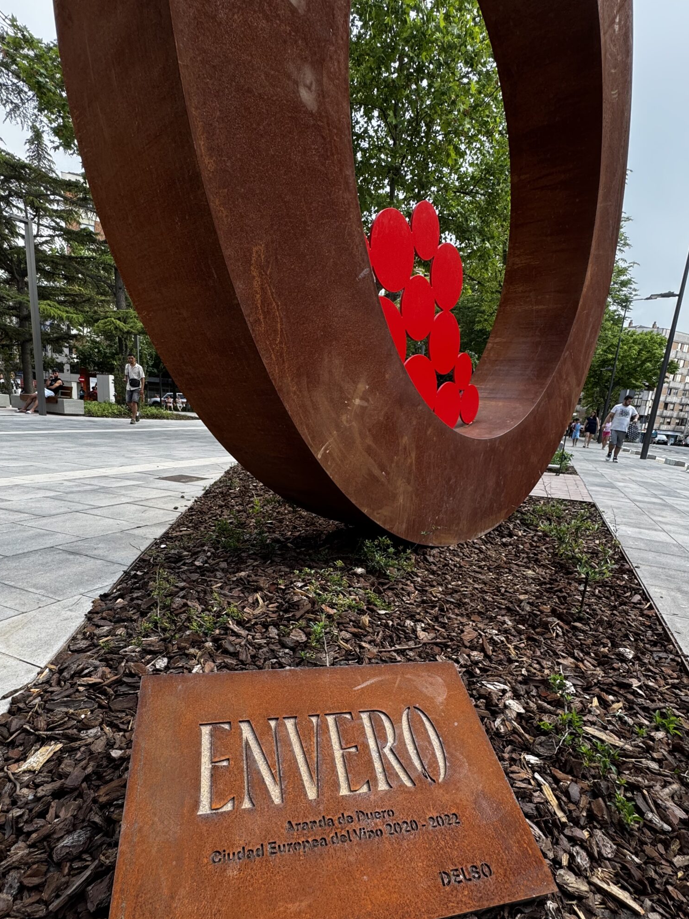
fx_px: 478
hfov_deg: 71.6
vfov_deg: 87.1
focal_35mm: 18
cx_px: 344
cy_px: 531
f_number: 2.2
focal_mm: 2.22
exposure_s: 1/127
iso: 40
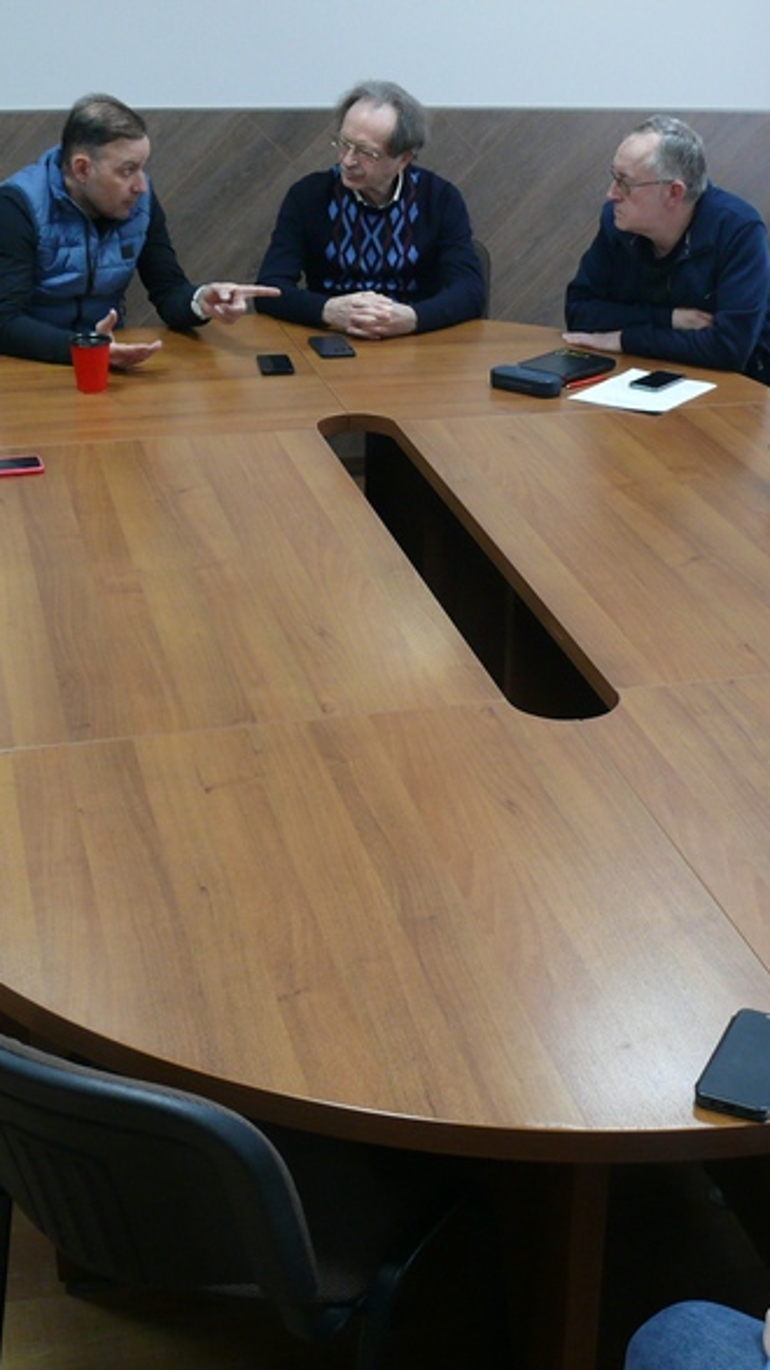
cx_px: 632
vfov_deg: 39.9
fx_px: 1888
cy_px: 674
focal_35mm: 52
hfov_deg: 22.7
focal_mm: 7.4
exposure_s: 1/30
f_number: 2.8
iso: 200
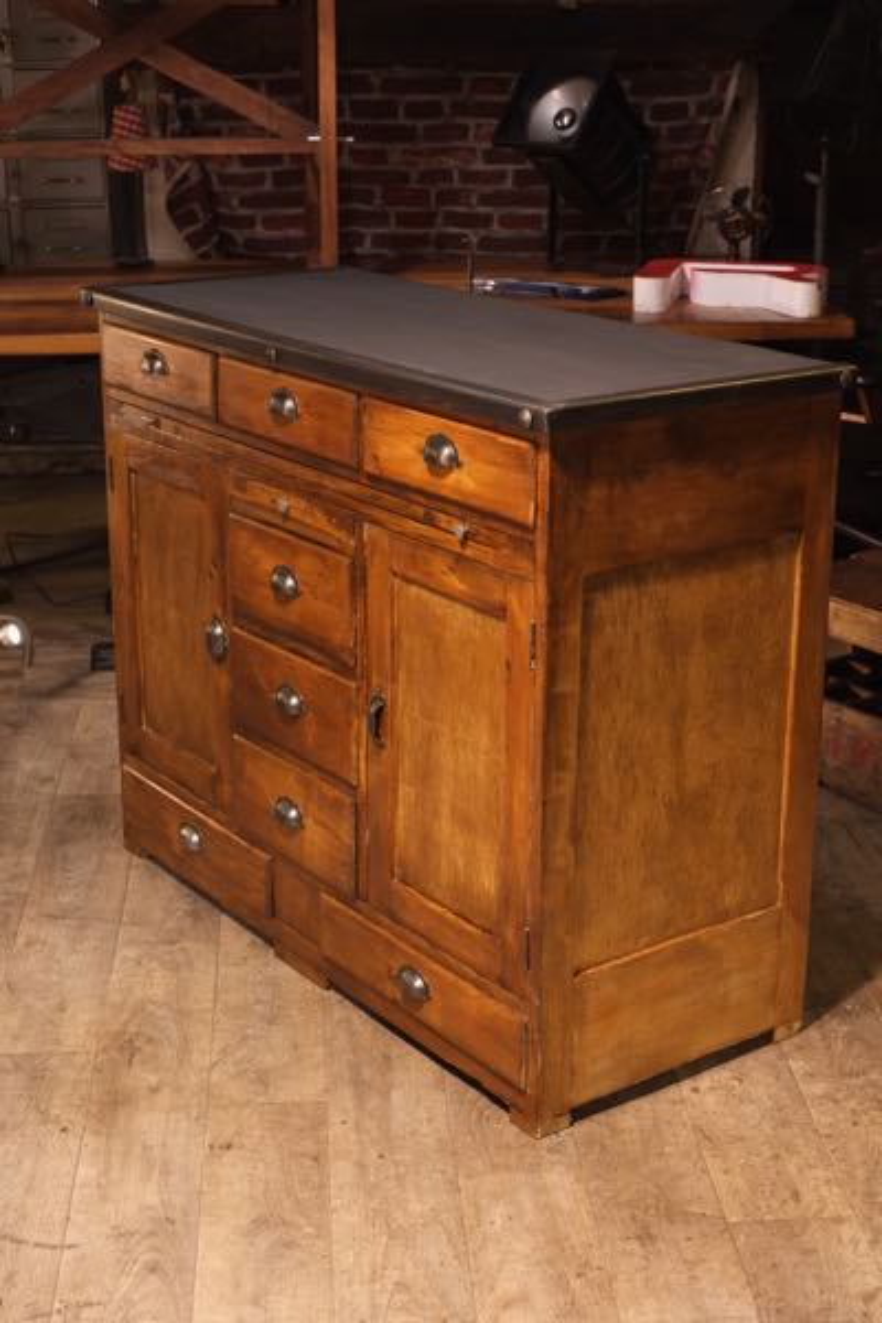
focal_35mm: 53
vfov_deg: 37.5
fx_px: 1948
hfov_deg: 25.5
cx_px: 441
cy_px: 662
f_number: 4
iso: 2500
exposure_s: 1/125
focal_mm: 35
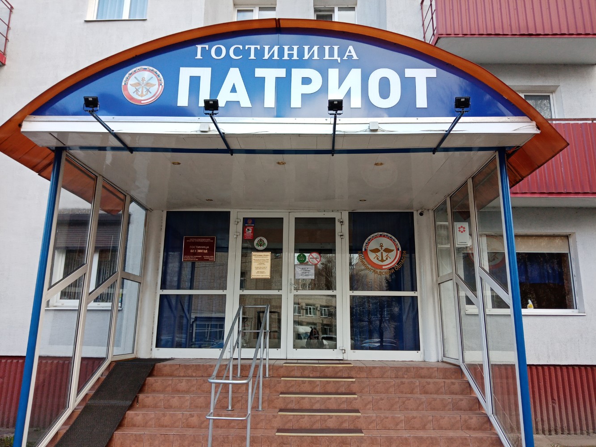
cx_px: 298
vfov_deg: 53.1
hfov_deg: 67.3
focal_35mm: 26
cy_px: 224
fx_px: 448
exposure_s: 1/133
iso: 108
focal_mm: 3.62
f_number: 1.8
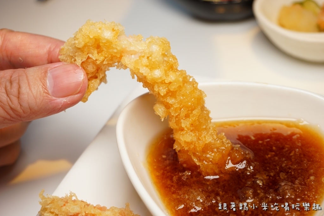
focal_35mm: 52
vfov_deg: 25.8
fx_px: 473
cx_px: 162
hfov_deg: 37.8
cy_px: 108
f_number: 5
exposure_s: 1/60
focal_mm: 35
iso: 200
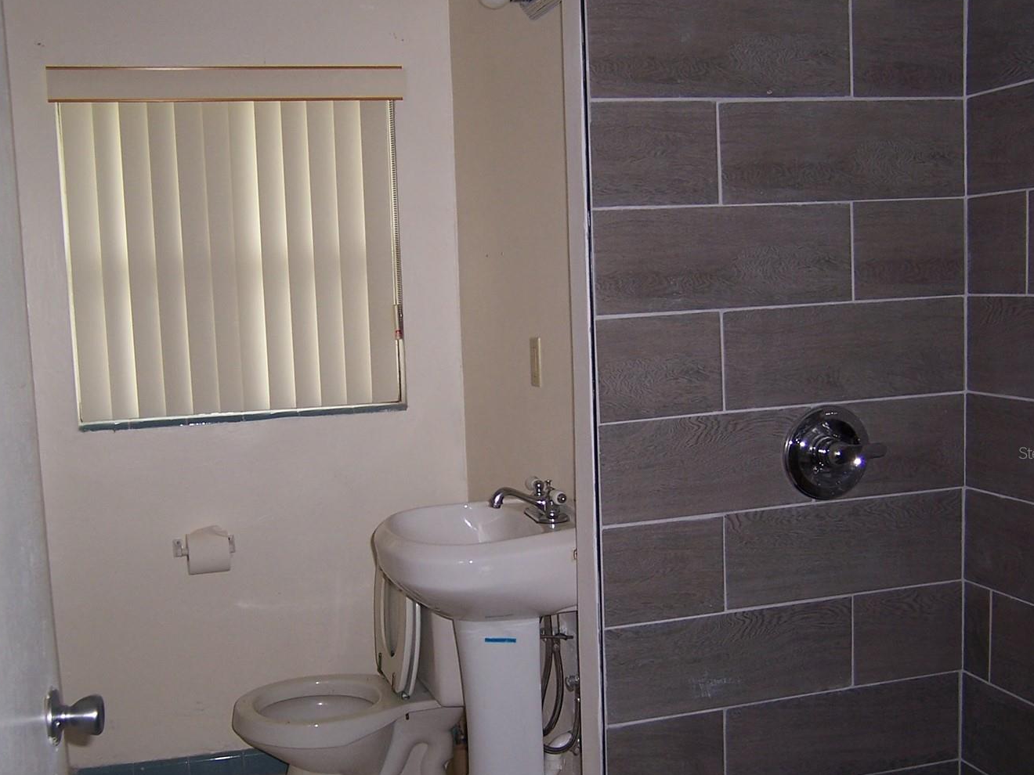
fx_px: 1195
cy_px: 452
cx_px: 466
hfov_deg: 46.7
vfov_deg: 35.9
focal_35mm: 40
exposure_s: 1/60
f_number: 2.8
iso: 80
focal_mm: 5.5
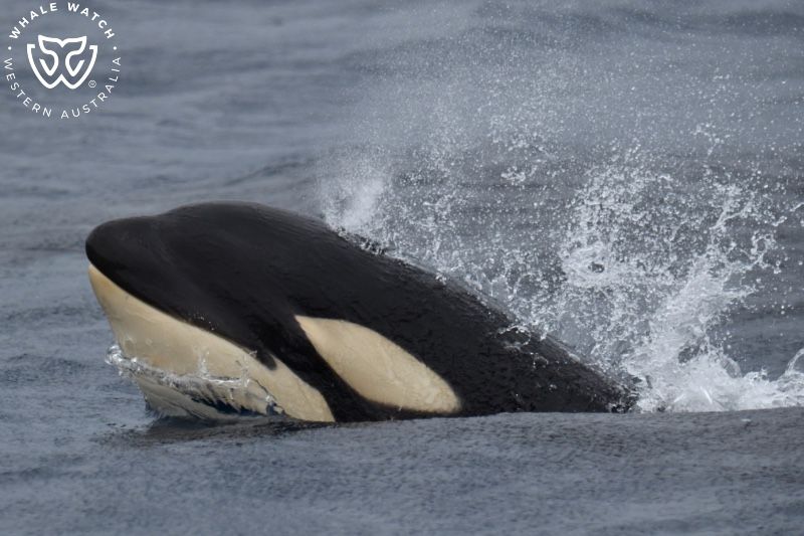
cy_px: 268
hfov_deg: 5.7
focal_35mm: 360
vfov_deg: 3.8
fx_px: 8038
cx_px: 402
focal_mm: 360
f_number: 6
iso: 1100
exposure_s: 1/8000
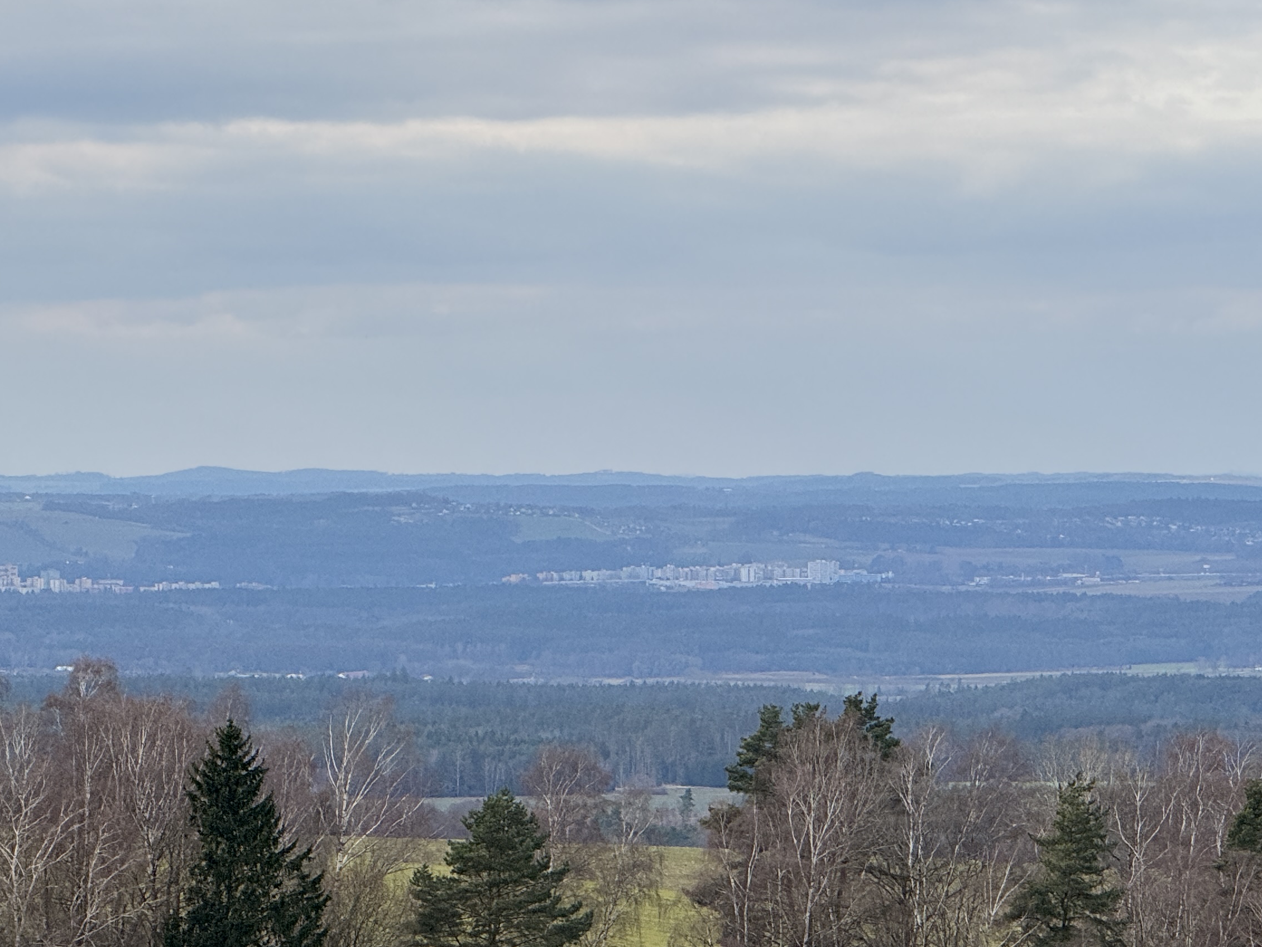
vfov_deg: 6.9
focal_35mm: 214
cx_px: 767
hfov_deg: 9.2
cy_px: 571
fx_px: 7802
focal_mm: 15.66
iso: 50
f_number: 2.8
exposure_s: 1/951
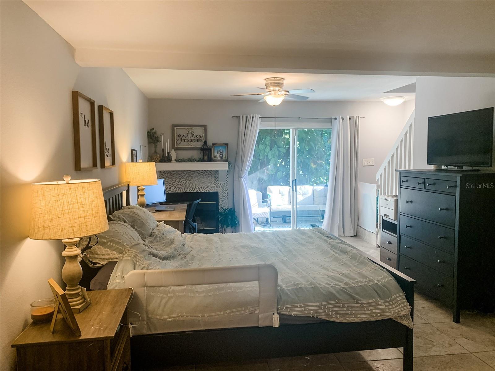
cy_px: 186
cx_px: 248
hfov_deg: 67.3
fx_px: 372
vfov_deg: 53.1
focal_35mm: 26
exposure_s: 1/60
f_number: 1.8
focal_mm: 4.25
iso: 64
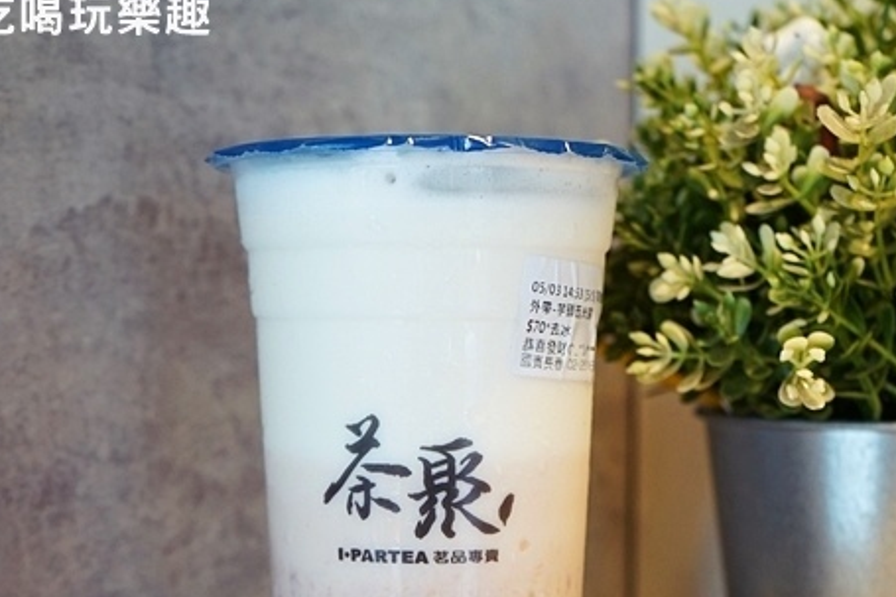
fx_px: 1617
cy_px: 464
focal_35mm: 65
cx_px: 490
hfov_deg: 31.0
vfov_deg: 20.7
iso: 640
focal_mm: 37
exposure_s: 1/60
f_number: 4
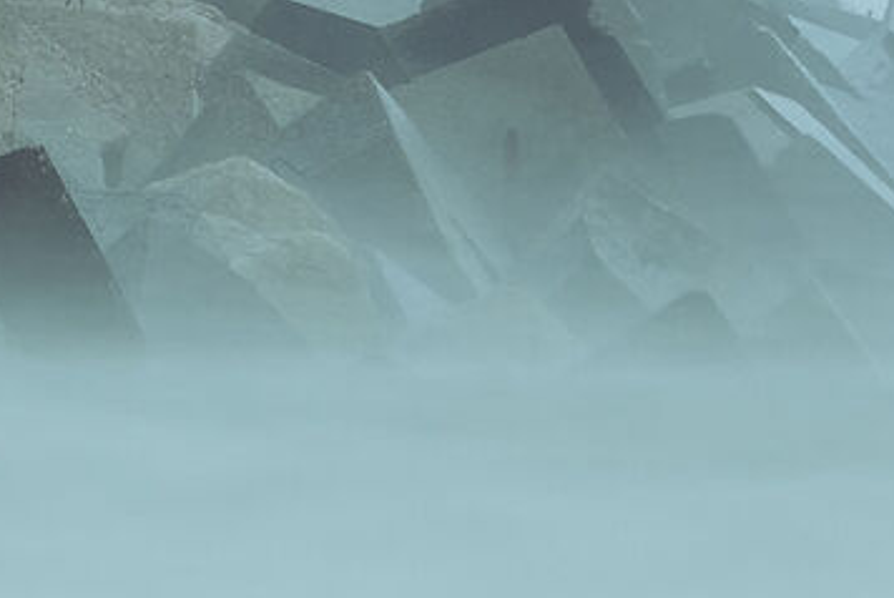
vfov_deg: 1.6
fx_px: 21597
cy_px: 219
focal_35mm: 869
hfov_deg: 2.4
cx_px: 206
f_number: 11
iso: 100
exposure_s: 25
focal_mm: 86
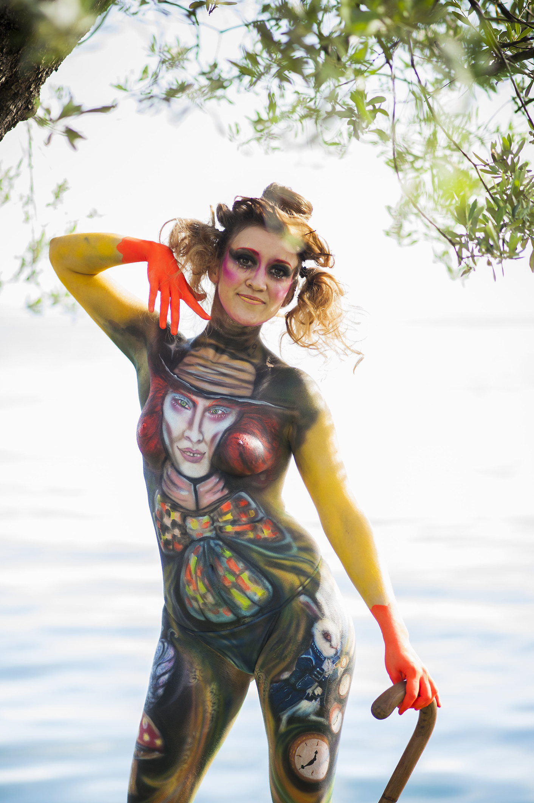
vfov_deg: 21.2
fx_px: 2140
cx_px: 253
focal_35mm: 96
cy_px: 446
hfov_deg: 14.2
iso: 200
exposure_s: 1/640
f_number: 1.8
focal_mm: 85
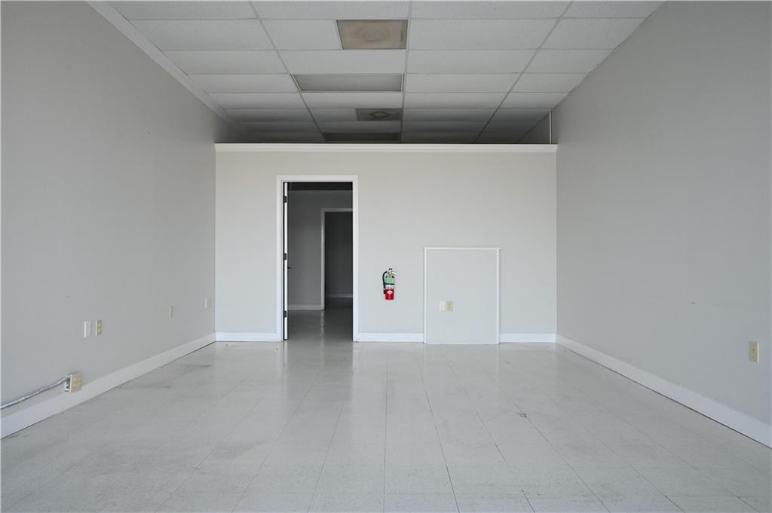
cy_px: 256
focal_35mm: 24
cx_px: 386
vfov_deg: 53.1
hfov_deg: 73.8
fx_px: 514
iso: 2000
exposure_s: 1/160
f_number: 8
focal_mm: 24
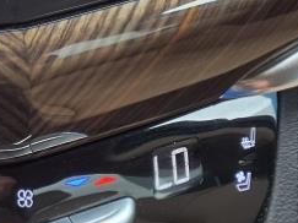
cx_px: -115
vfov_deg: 12.0
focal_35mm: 114
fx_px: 981
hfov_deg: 16.1
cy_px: -176
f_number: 1.9
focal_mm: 3.58
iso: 50
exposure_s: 1/120
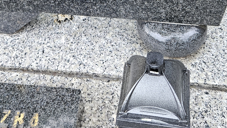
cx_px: 96
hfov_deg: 30.5
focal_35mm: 69
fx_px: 415
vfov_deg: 15.3
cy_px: -96
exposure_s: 1/180
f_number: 1.8
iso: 160
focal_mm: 5.4
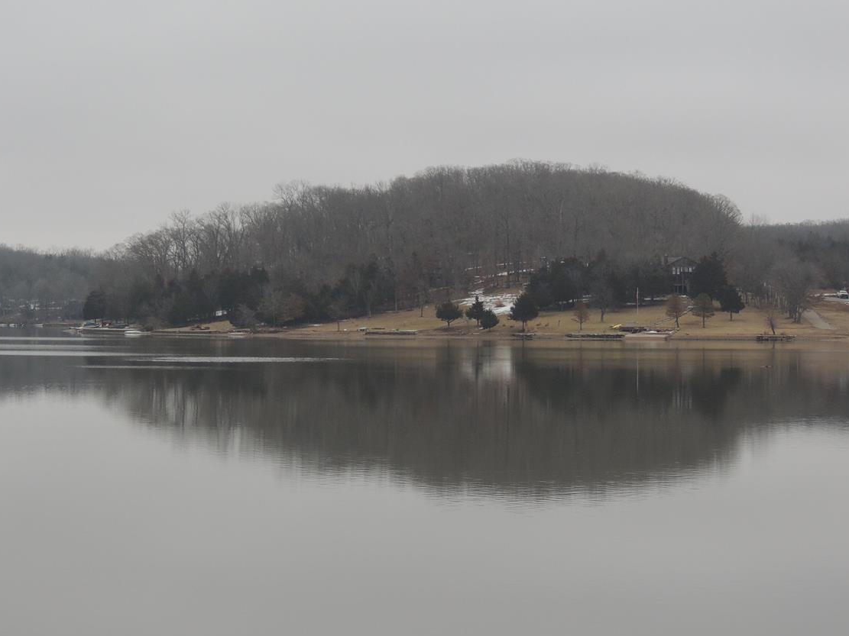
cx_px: 259
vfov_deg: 13.7
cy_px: 262
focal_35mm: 108
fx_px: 2649
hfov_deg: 18.1
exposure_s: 1/250
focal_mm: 13.3
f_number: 3.9
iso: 100
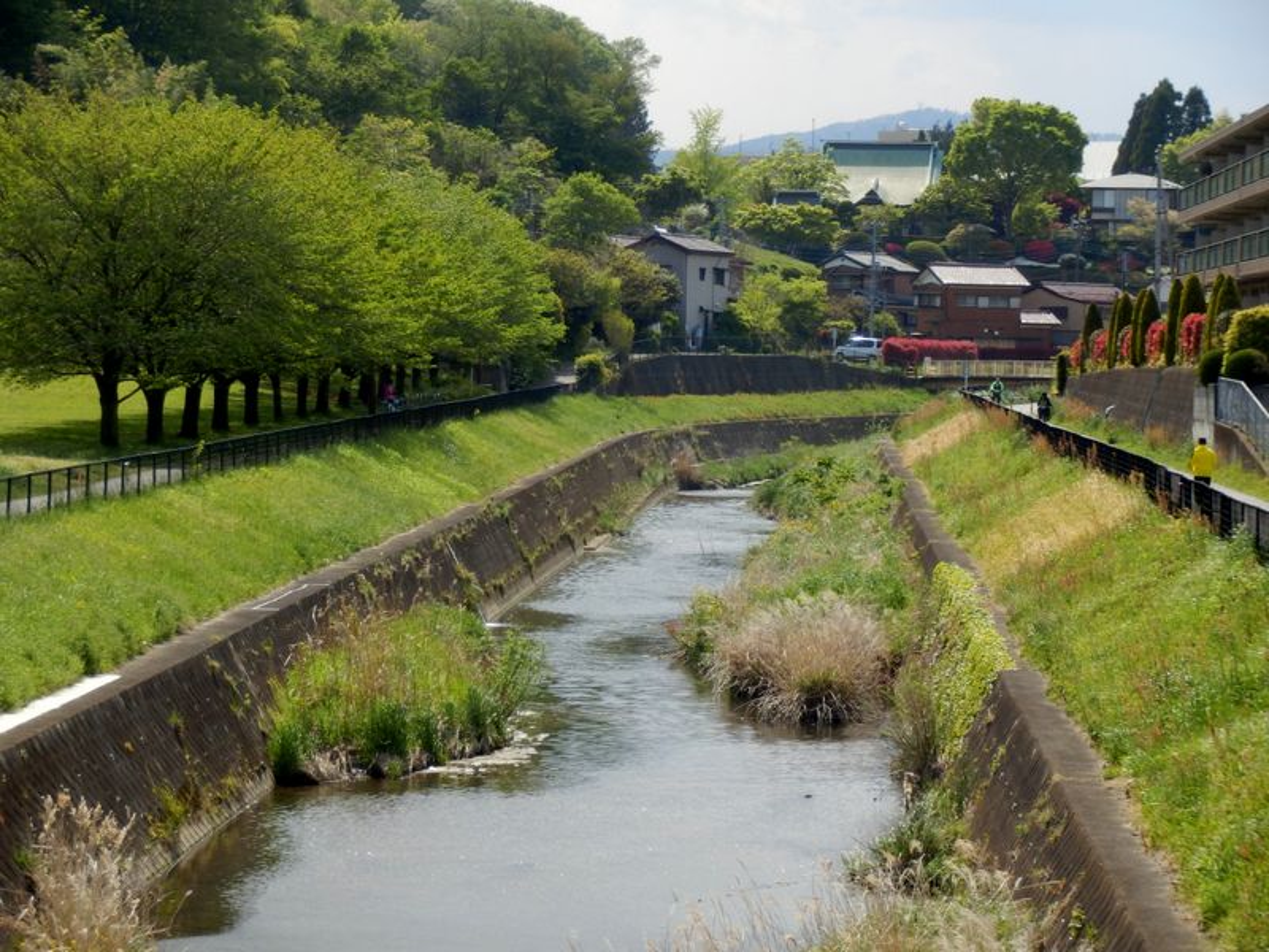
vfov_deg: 10.7
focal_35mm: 138
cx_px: 634
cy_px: 476
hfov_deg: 14.3
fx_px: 5059
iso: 80
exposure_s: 1/200
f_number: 5.8
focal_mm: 24.4
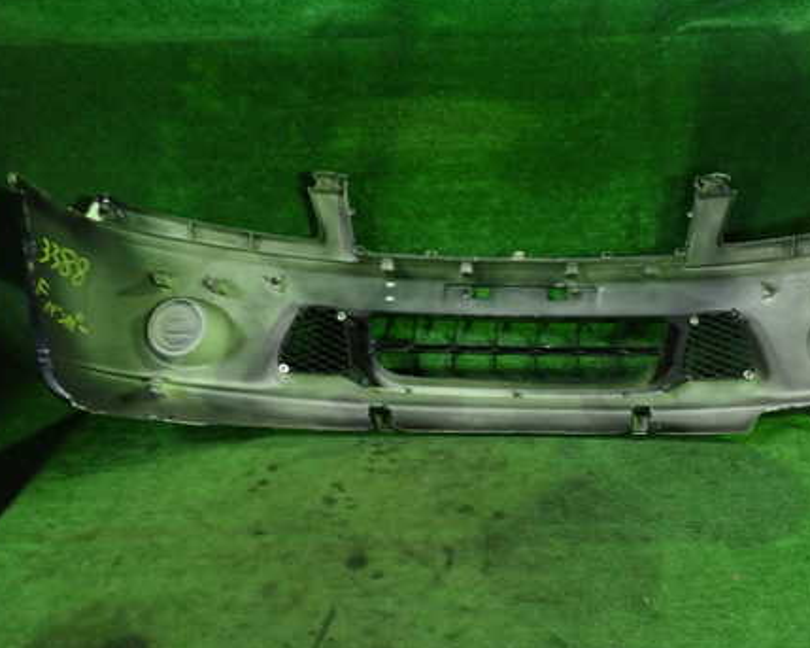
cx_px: 512
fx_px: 983
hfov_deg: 44.4
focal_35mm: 41
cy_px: 280
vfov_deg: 36.4
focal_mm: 5.4
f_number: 2.3
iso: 640
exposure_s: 1/30
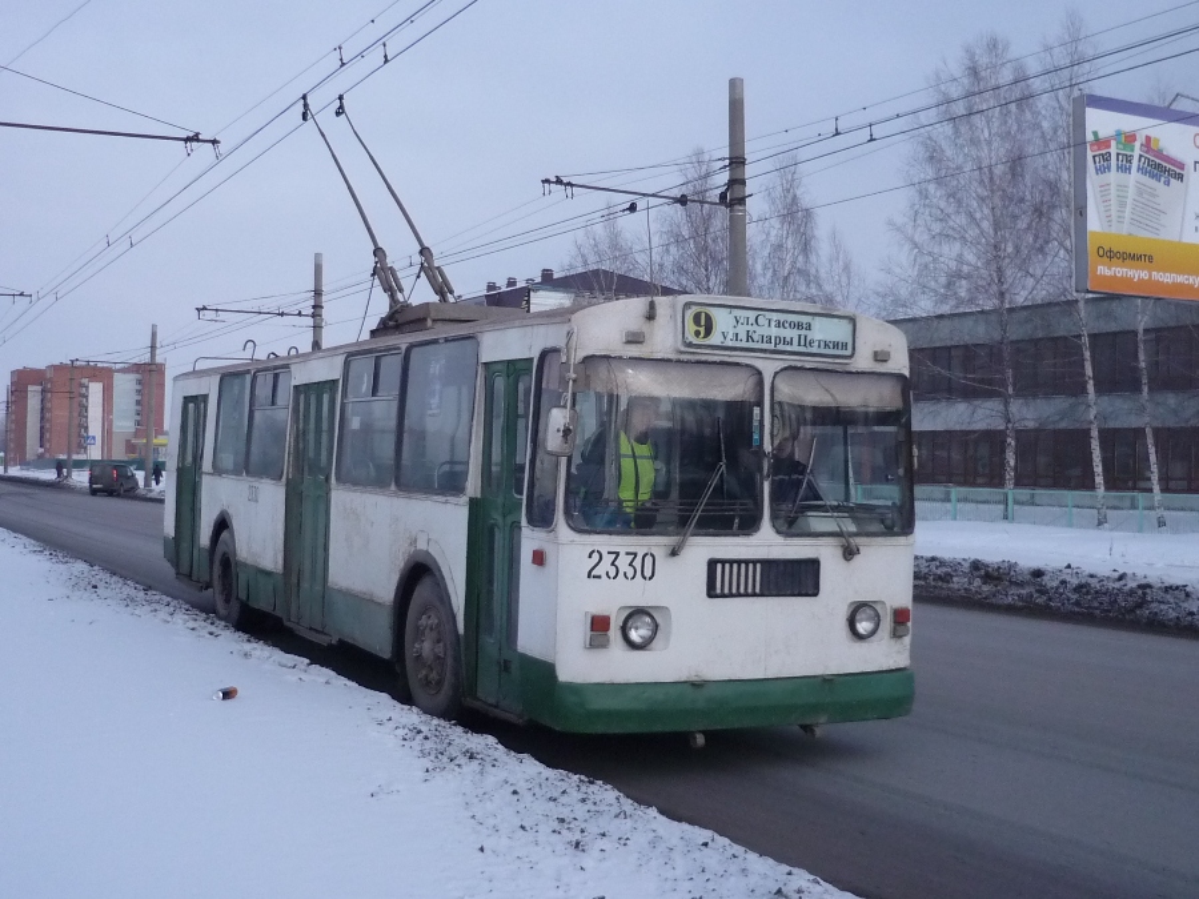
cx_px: 600
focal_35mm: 42
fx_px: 1455
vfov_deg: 34.3
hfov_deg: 44.8
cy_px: 450
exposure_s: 1/500
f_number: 8
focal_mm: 5.5
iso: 250
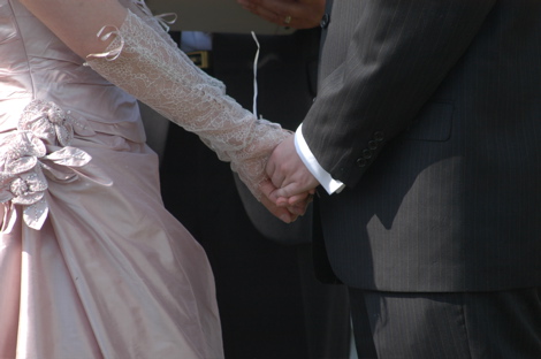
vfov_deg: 3.0
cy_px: 180
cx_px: 270
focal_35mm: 450
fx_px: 6753
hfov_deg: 4.6
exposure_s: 1/640
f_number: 5.6
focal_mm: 300
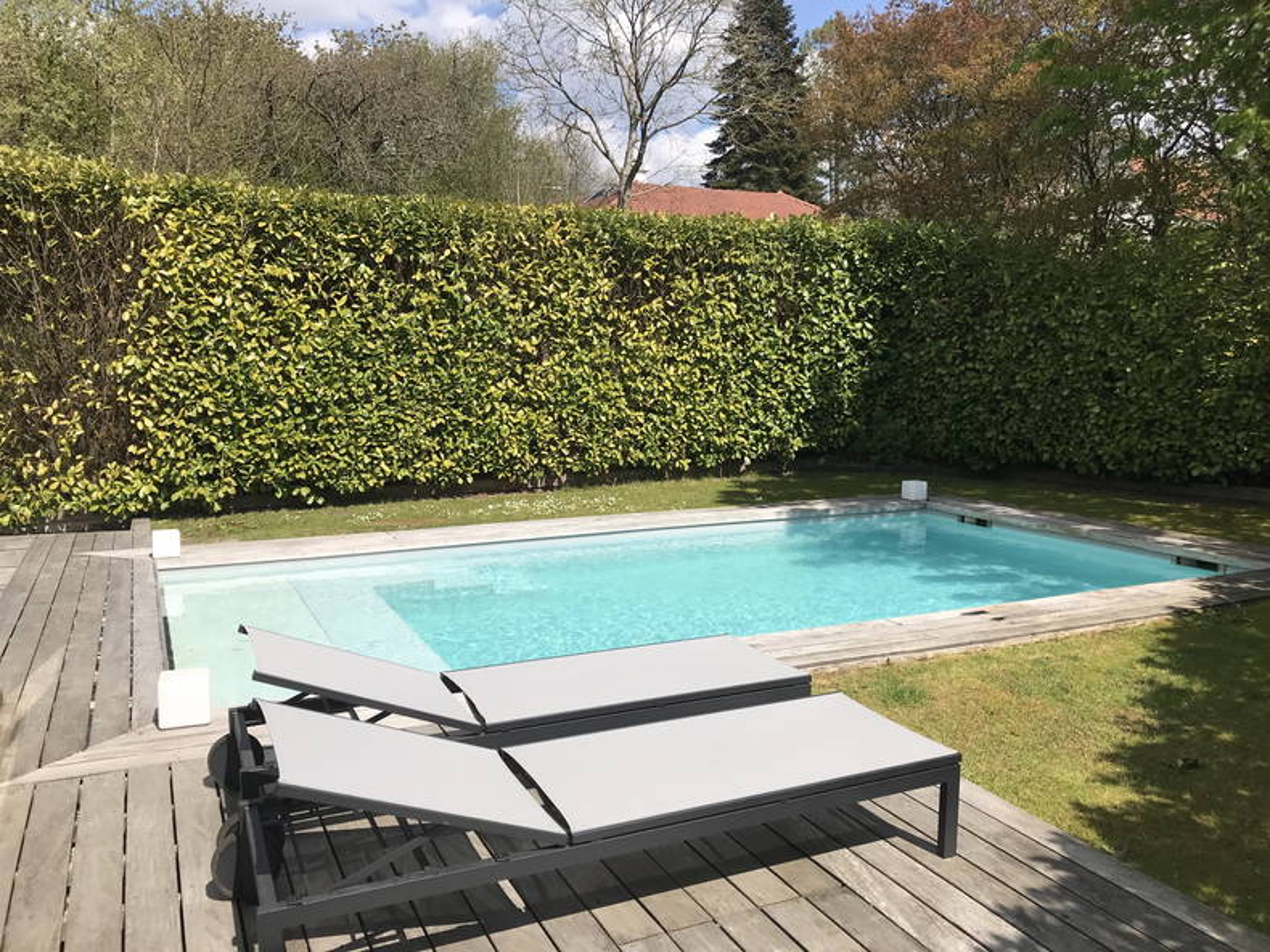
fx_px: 1027
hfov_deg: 63.5
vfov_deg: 49.7
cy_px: 476
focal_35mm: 28
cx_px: 635
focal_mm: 3.99
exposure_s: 1/2740
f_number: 1.8
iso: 20
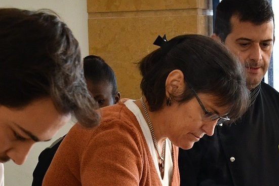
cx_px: 200
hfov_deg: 10.6
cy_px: 275
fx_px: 1503
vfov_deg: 7.0
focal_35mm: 194
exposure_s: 1/125
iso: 800
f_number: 5
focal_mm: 32
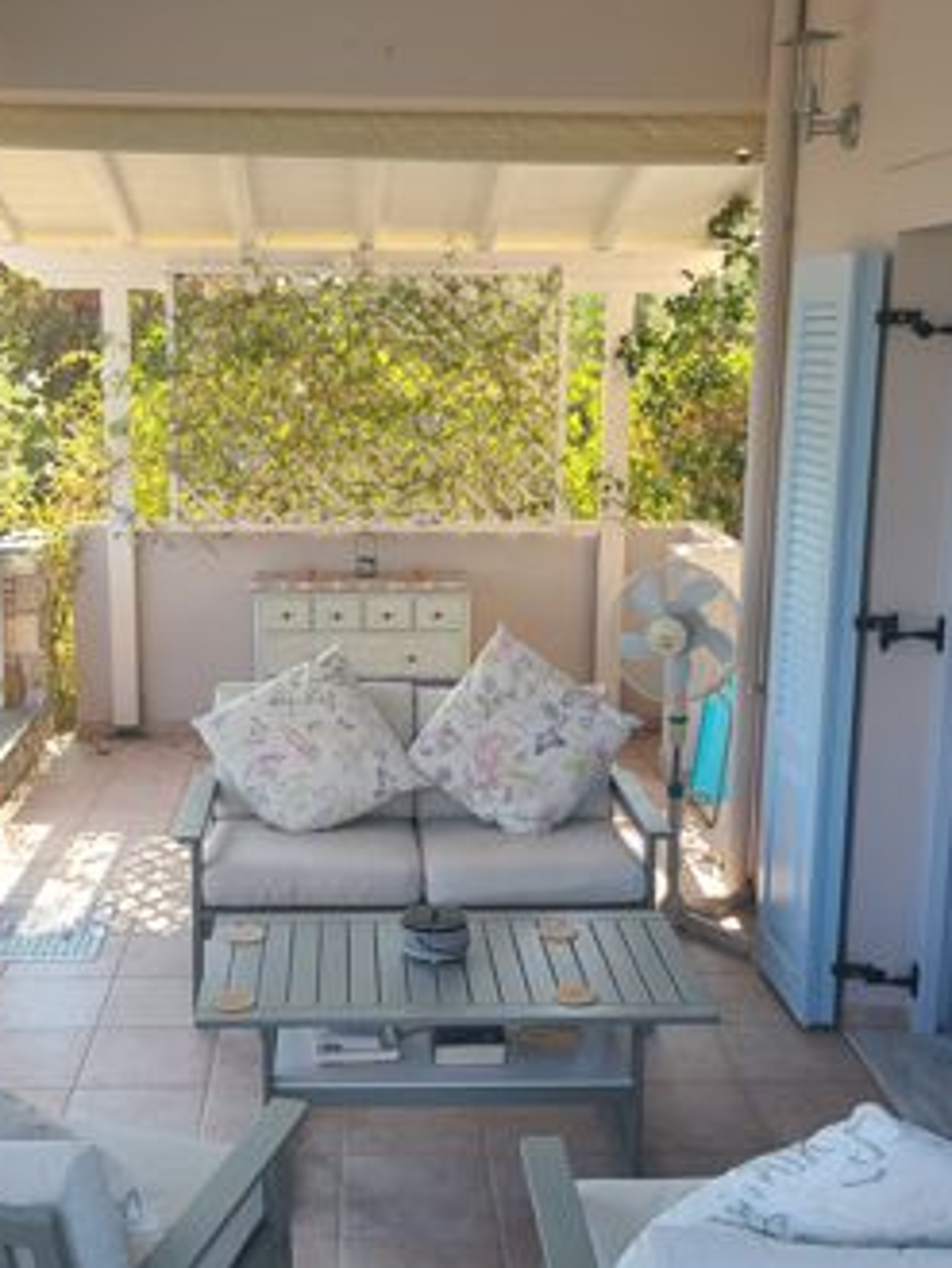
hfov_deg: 34.3
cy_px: 640
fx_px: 1539
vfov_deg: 44.8
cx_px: 403
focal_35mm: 42
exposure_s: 1/338
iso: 40
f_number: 1.8
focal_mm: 5.4
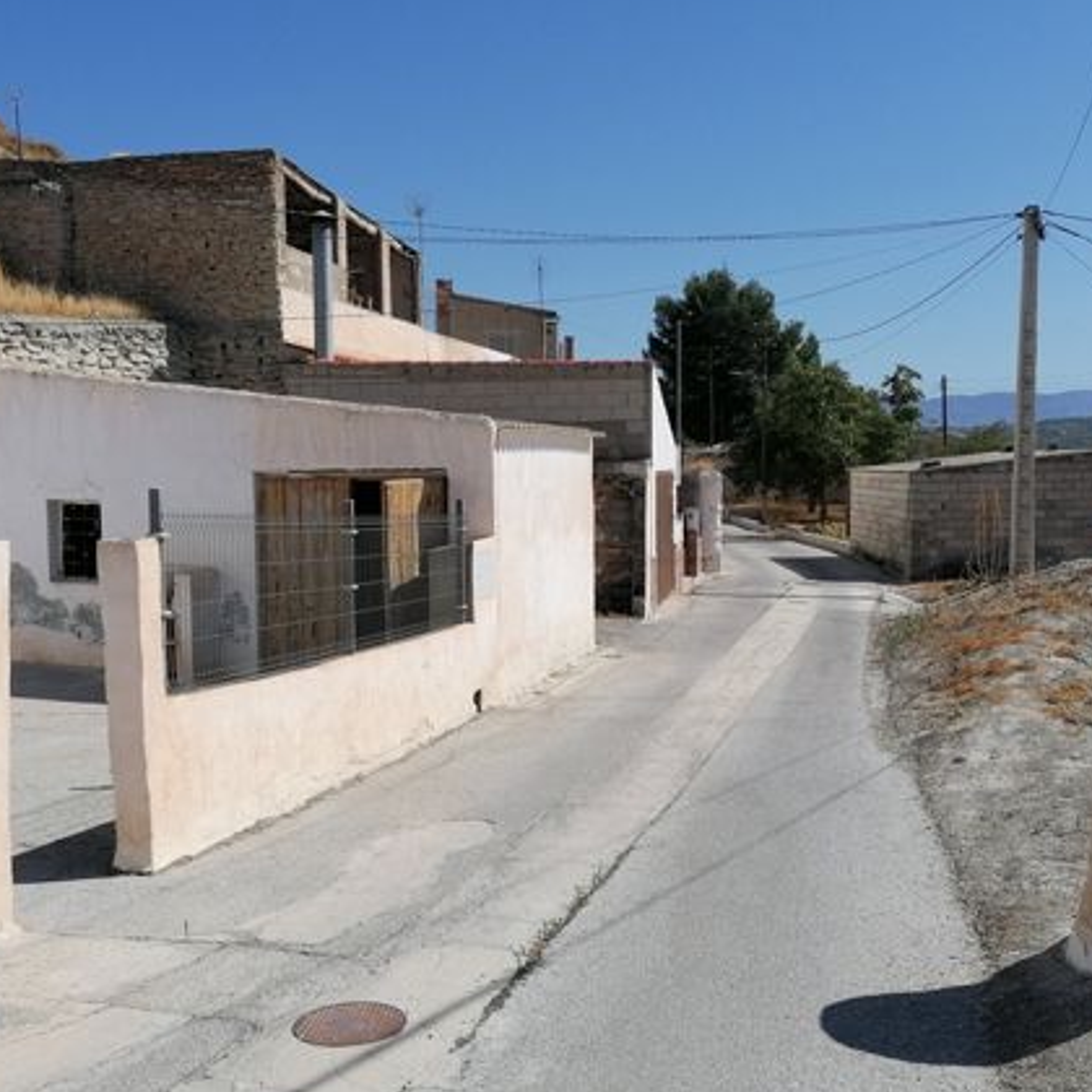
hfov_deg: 41.9
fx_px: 1428
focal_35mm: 40
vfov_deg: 41.9
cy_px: 562
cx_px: 547
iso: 50
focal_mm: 4.75
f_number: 1.8
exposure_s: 1/2801
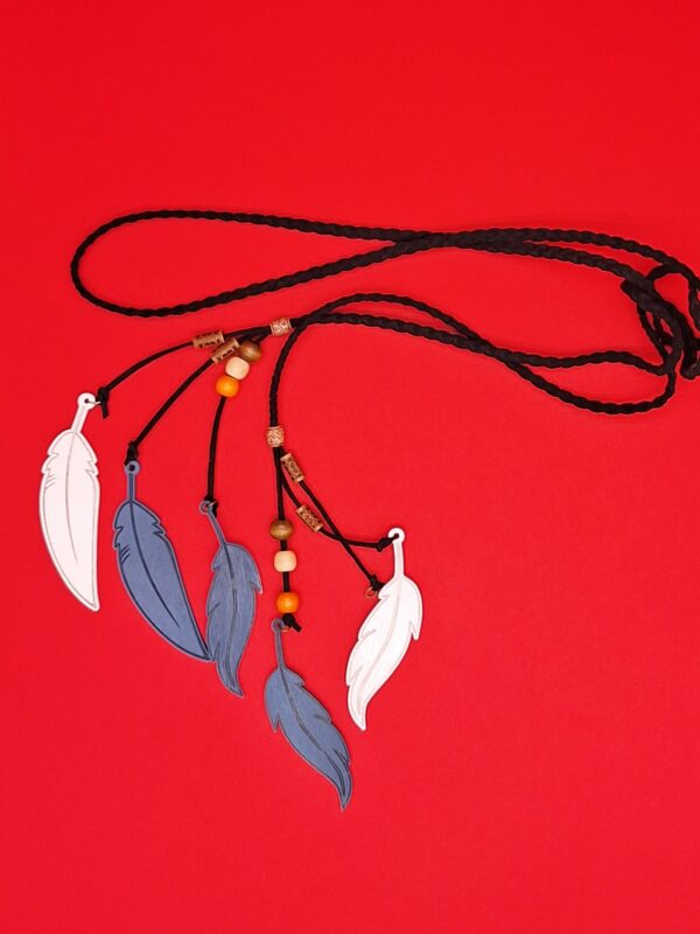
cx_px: 350
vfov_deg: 73.9
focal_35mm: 23
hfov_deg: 58.9
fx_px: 620
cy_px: 467
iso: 40
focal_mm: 5.54
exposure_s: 1/152
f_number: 1.8
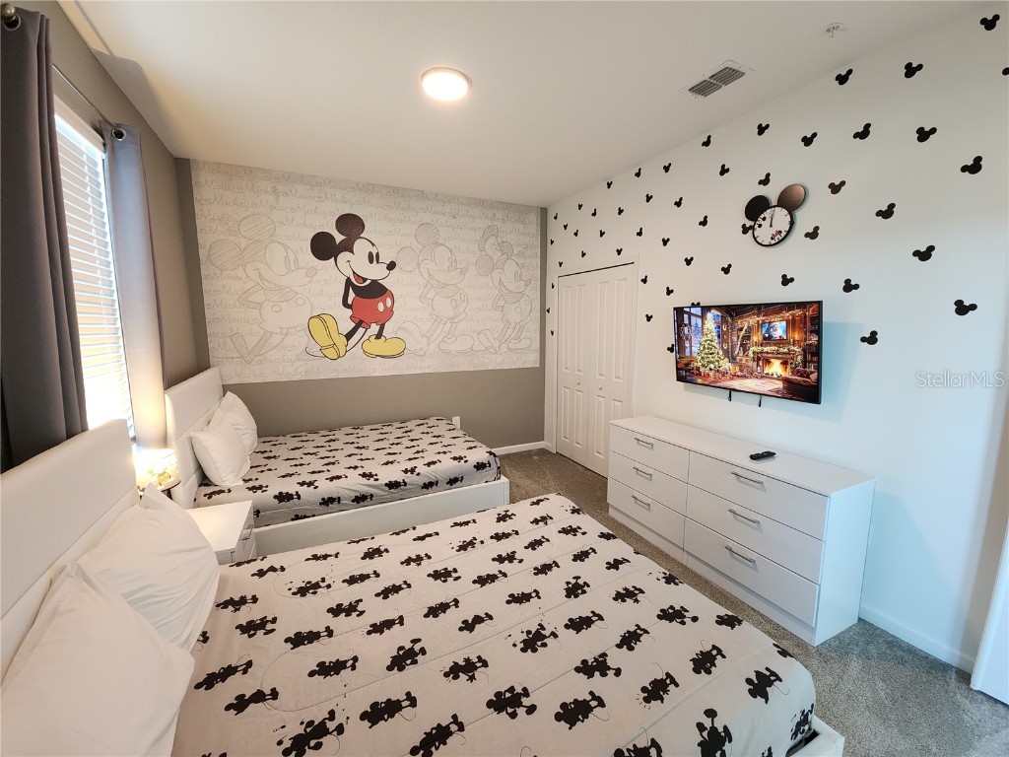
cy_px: 378
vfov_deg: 89.9
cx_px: 504
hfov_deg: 106.2
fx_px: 379
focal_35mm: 13
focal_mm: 2.2
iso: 400
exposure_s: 1/60
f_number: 2.2
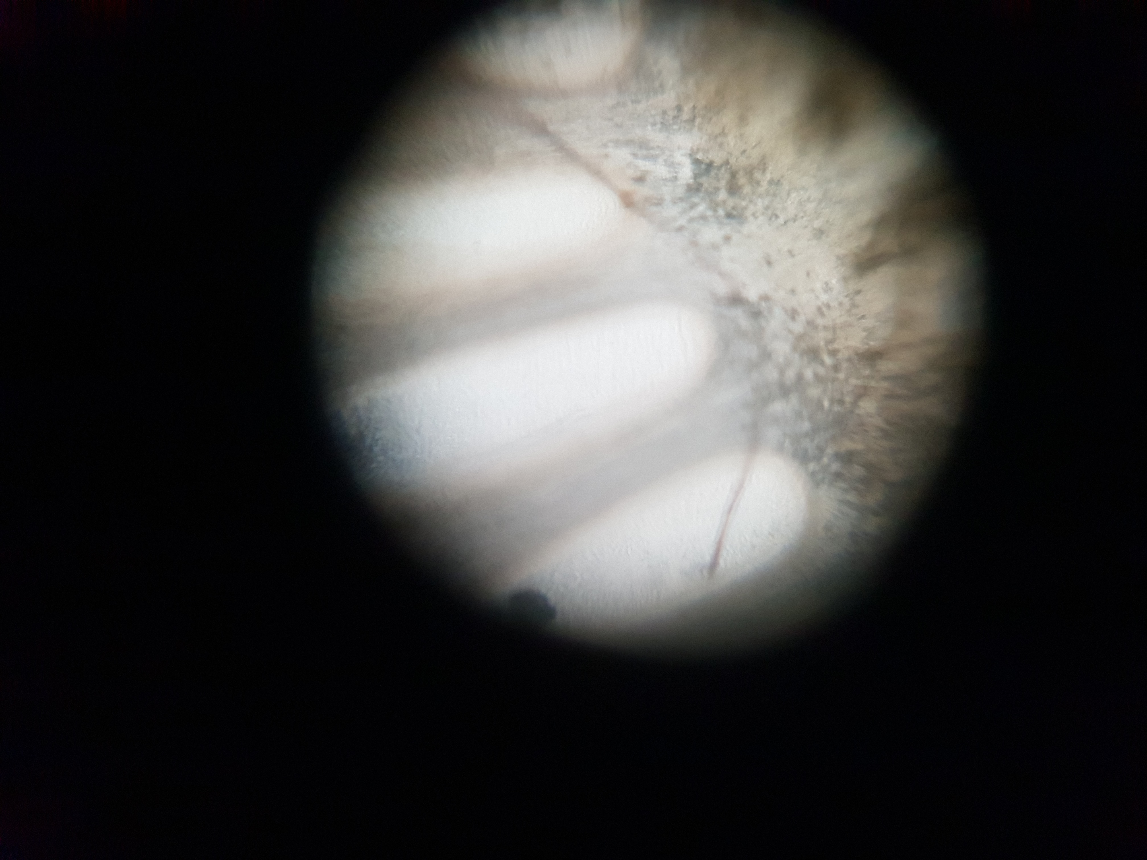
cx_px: 574
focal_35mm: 26
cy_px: 430
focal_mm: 4.3
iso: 400
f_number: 1.5
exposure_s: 1/50
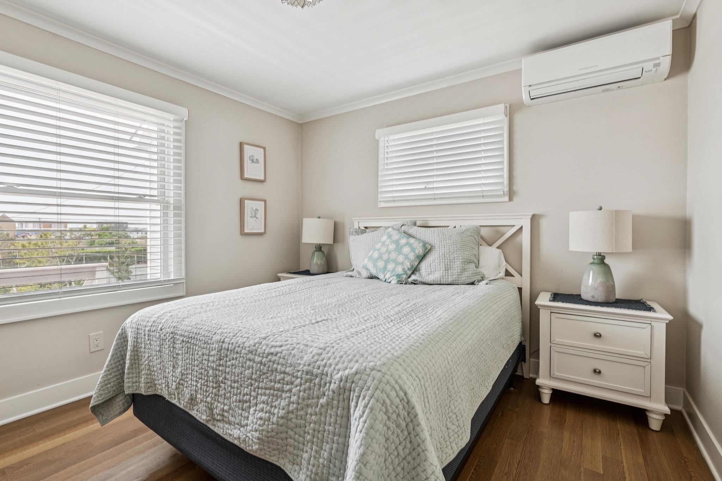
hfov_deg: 96.7
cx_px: 361
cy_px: 240
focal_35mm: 16
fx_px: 321
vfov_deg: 73.7
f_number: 8
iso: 200
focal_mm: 16
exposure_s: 1/13
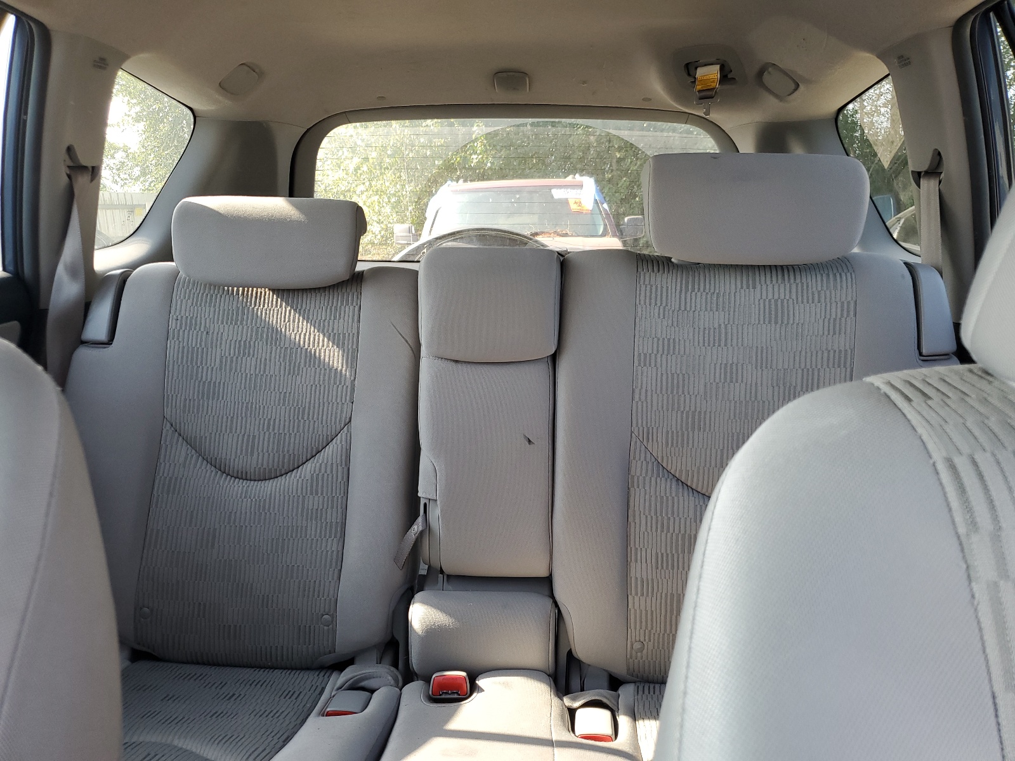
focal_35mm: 26
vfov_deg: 53.1
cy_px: 380
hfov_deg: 67.3
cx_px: 508
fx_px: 762
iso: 65
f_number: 1.5
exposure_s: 1/120
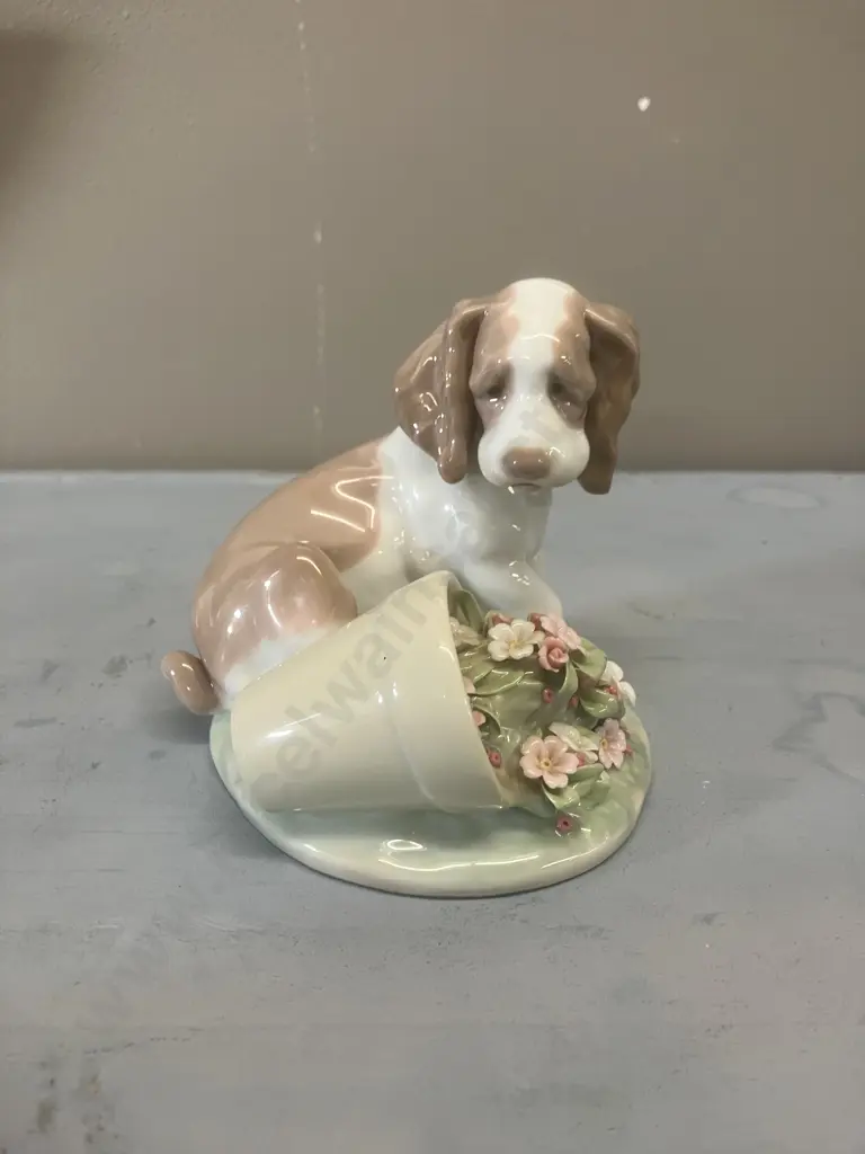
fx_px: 933
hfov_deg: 49.7
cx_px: 432
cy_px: 577
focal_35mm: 28
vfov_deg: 63.4
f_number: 1.8
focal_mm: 3.99
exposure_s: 1/50
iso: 64
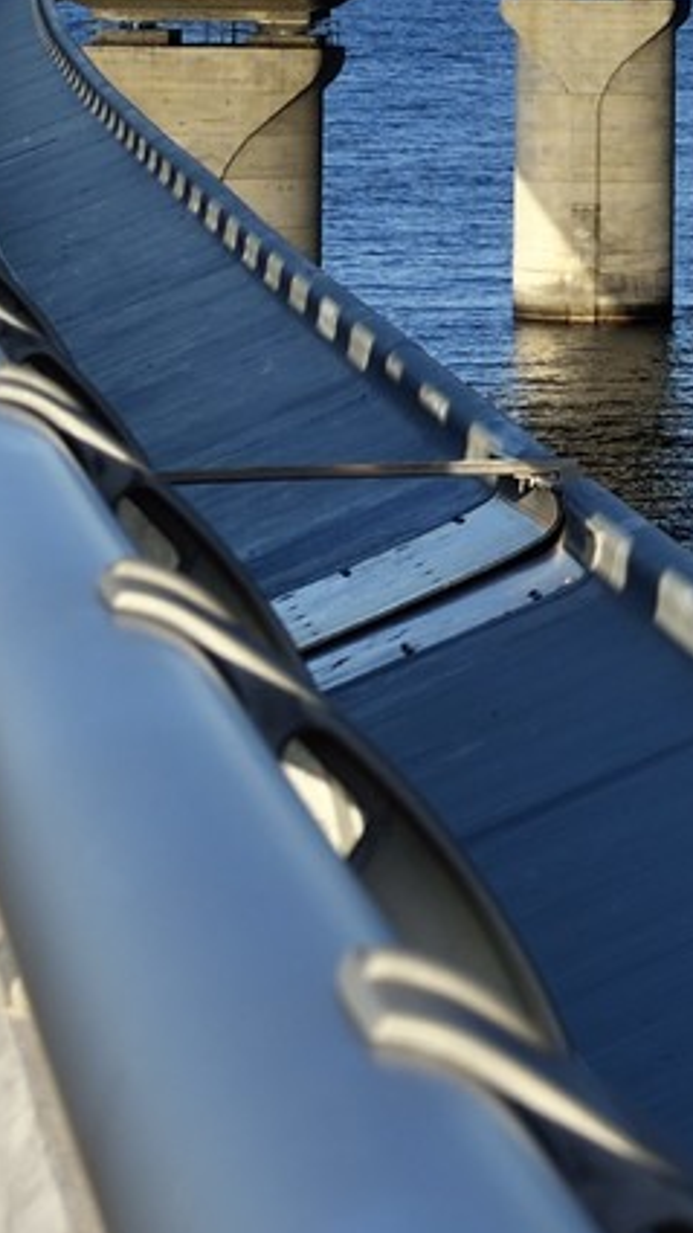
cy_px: 39
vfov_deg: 9.9
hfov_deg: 5.3
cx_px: 1911
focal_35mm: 217
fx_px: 7090
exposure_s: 1/400
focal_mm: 55
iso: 200
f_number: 10
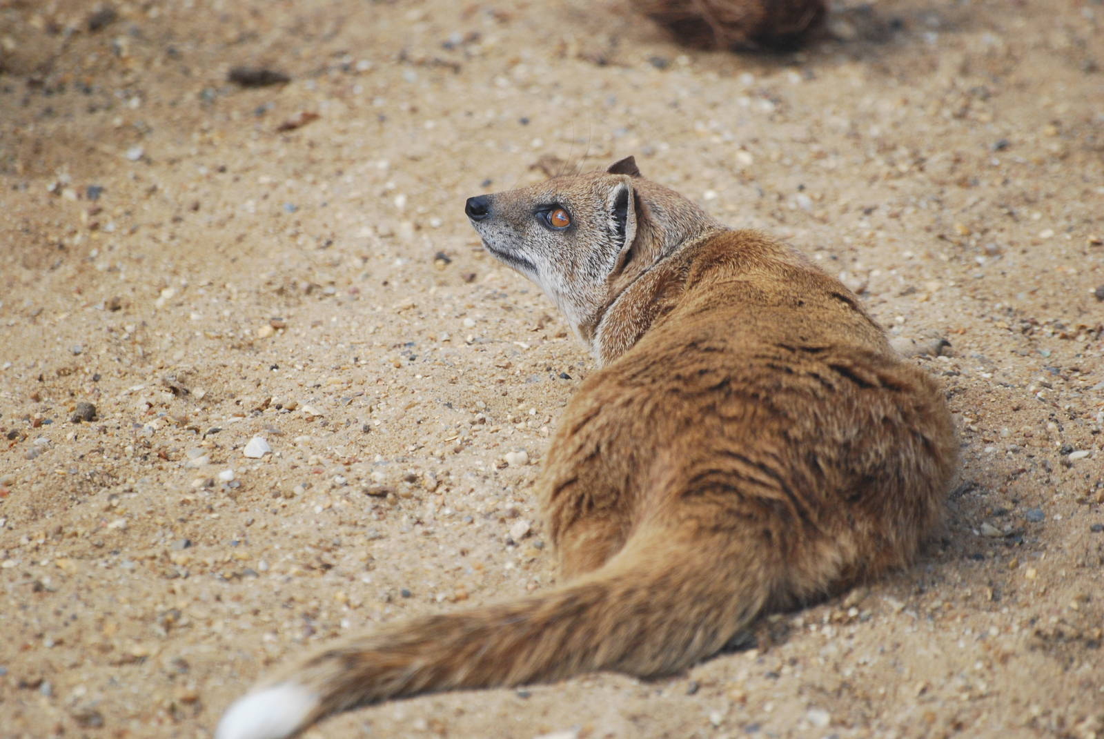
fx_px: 13816
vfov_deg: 3.1
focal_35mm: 450
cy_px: 370
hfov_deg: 4.6
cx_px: 552
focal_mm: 300
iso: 560
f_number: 5.6
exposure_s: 1/500
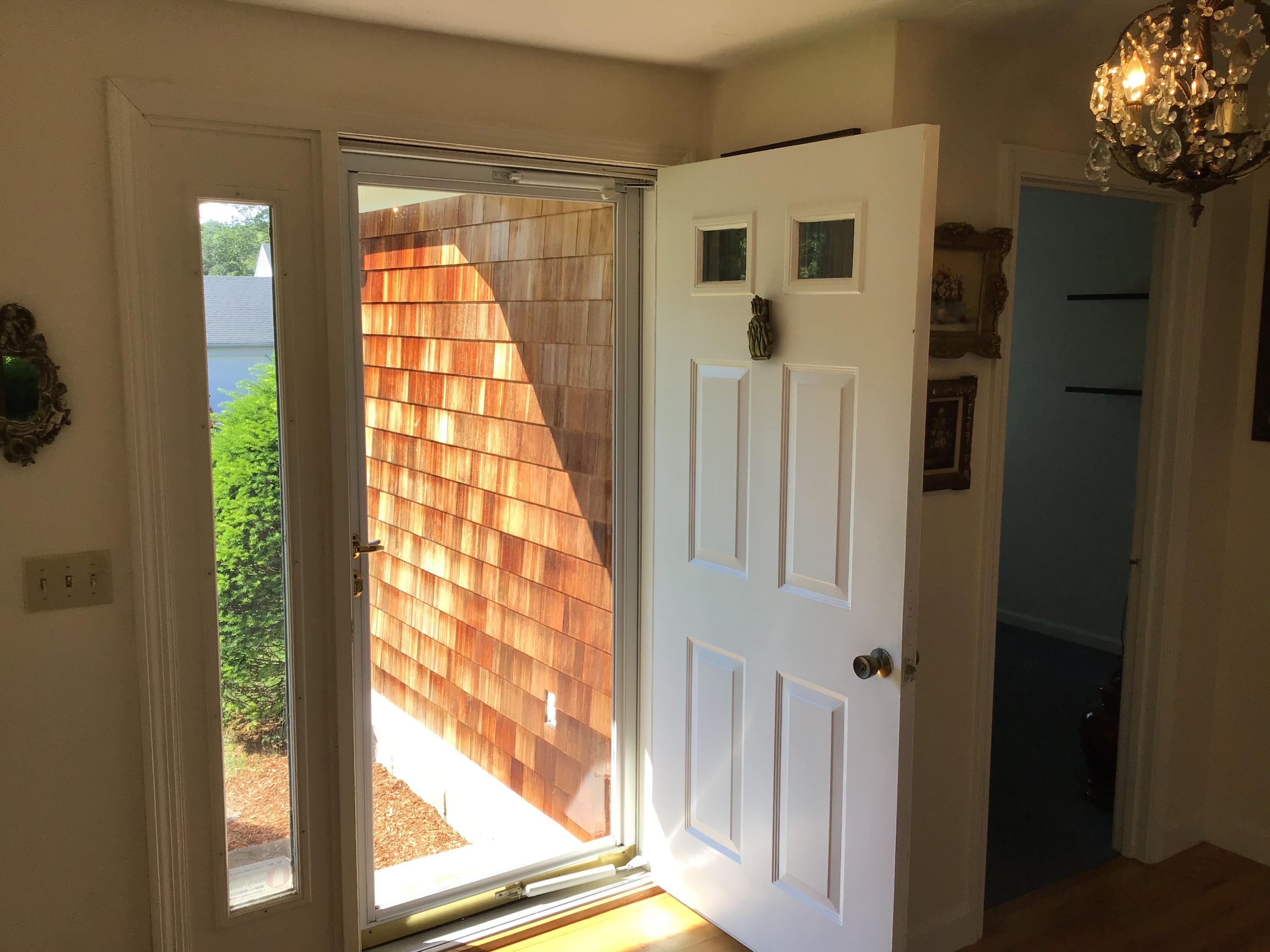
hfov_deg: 58.4
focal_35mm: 31
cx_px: 635
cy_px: 476
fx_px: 1137
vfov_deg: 45.4
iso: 25
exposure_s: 1/210
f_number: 2.4
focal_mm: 3.3
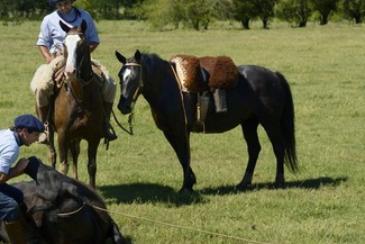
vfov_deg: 9.2
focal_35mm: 150
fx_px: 1521
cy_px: 120
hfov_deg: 13.7
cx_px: 133
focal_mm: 116
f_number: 8
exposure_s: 1/800
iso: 400
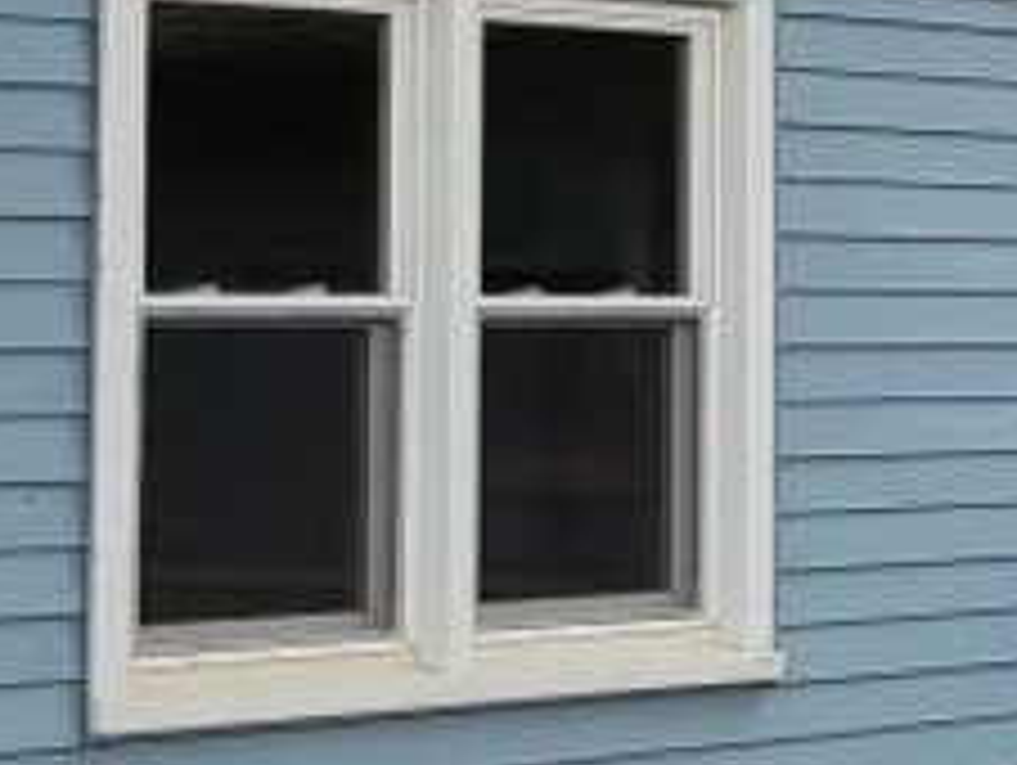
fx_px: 5117
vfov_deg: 8.5
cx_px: 1802
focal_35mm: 174
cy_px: 11
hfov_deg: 10.7
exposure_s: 1/947
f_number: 1.8
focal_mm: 5.4
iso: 40
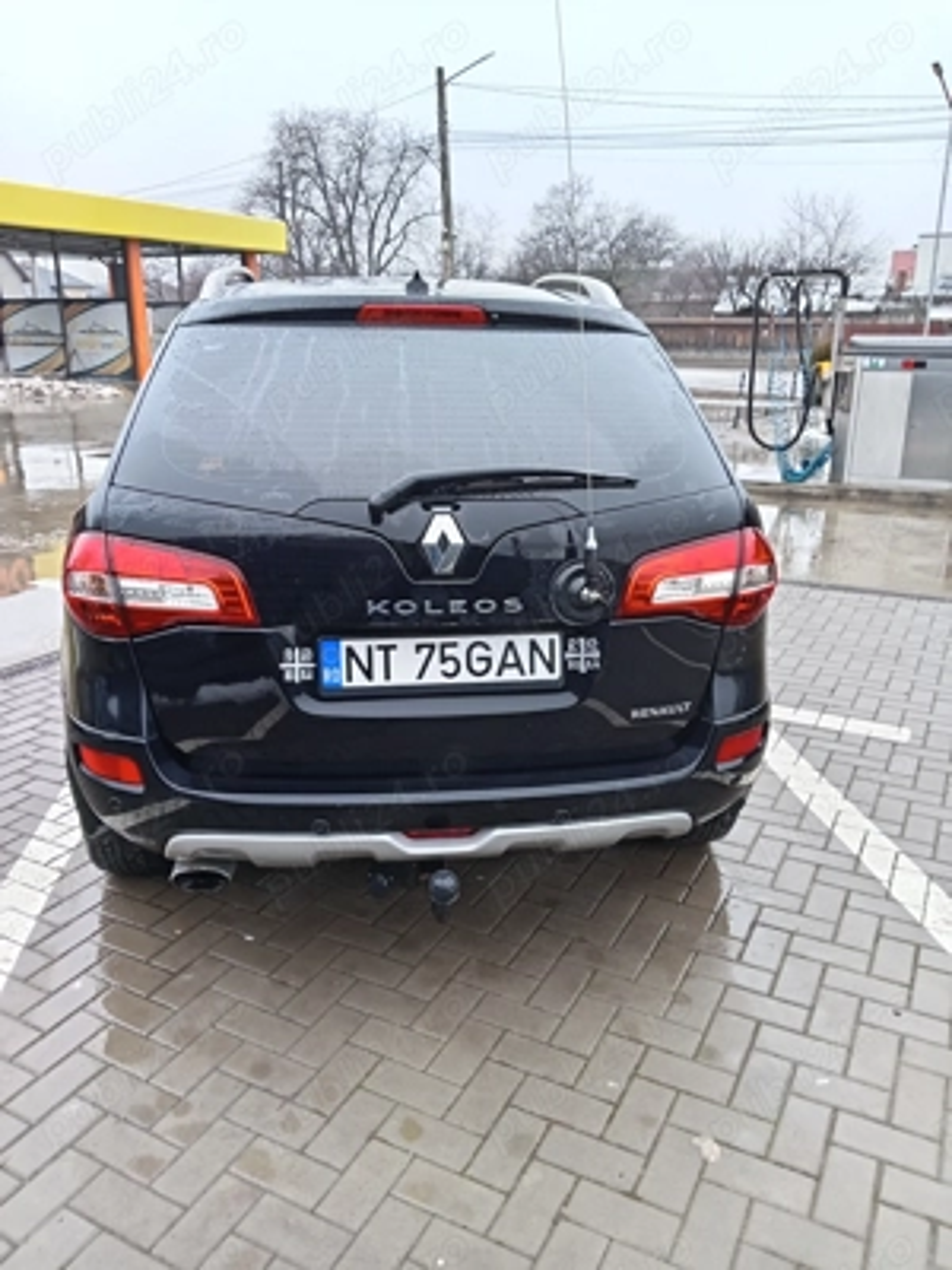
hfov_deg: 51.4
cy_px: 635
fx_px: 990
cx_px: 476
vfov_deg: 65.3
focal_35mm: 27
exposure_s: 1/25
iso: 190
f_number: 1.8
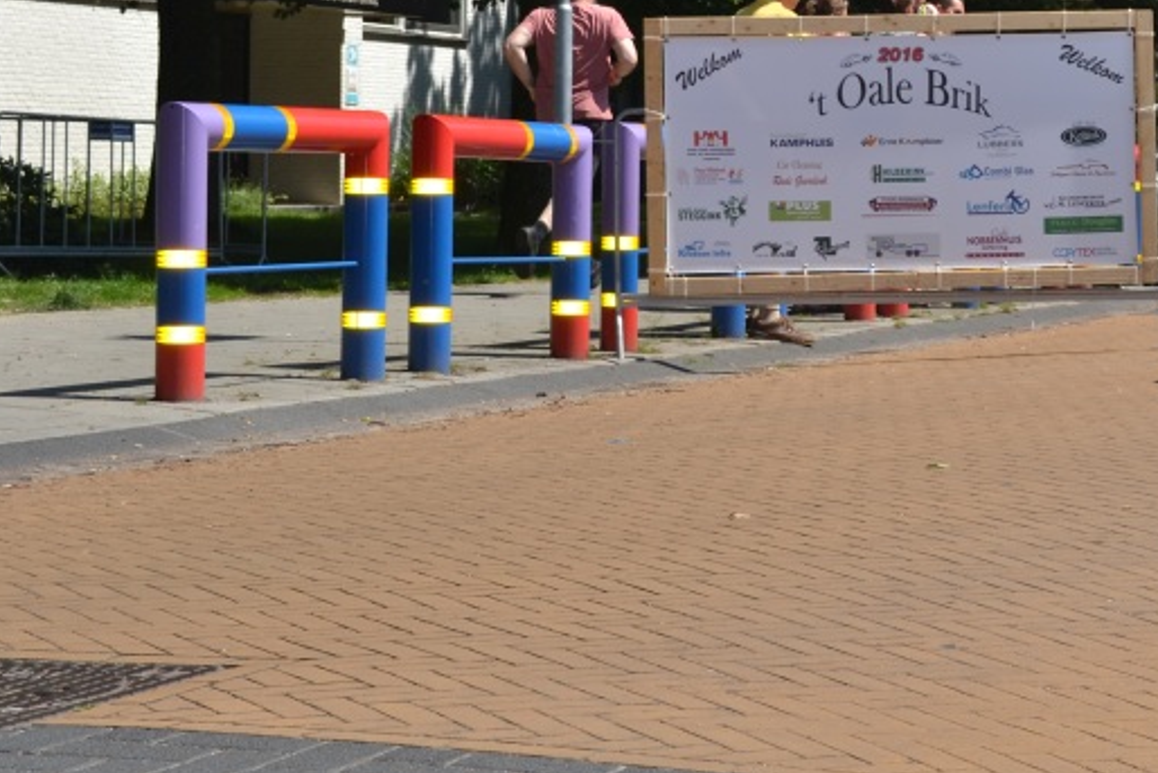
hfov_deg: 19.1
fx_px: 3378
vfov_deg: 12.9
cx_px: 1048
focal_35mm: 105
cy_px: 51
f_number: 9
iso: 100
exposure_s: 1/200
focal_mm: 36
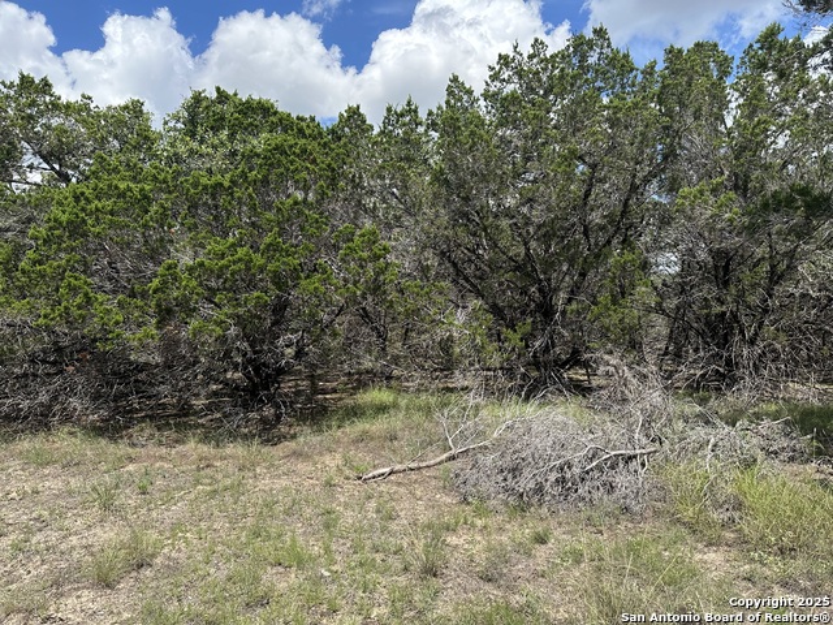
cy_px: 312
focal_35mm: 24
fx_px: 578
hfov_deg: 71.6
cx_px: 416
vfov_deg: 56.8
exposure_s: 1/3155
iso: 80
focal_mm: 6.86
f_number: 1.78
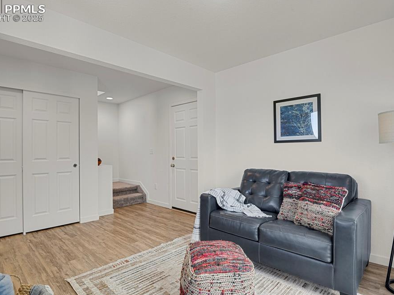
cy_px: 149
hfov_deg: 84.6
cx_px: 185
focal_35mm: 19
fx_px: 216
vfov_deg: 68.6
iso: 250
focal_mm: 17
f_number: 8
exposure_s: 1/1.67
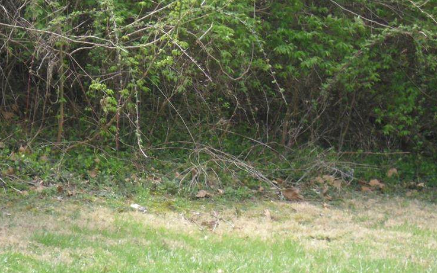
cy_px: 152
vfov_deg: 8.3
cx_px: 168
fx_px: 1894
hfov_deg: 13.2
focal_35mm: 159
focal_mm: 19.6
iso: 100
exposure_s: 1/100
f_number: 5.9
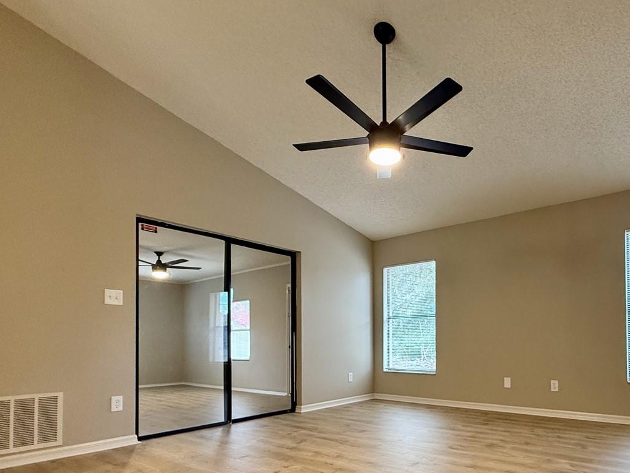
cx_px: 413
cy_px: 336
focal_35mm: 22
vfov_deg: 58.9
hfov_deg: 74.3
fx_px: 400
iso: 400
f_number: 2.2
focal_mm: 2.22
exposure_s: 1/120
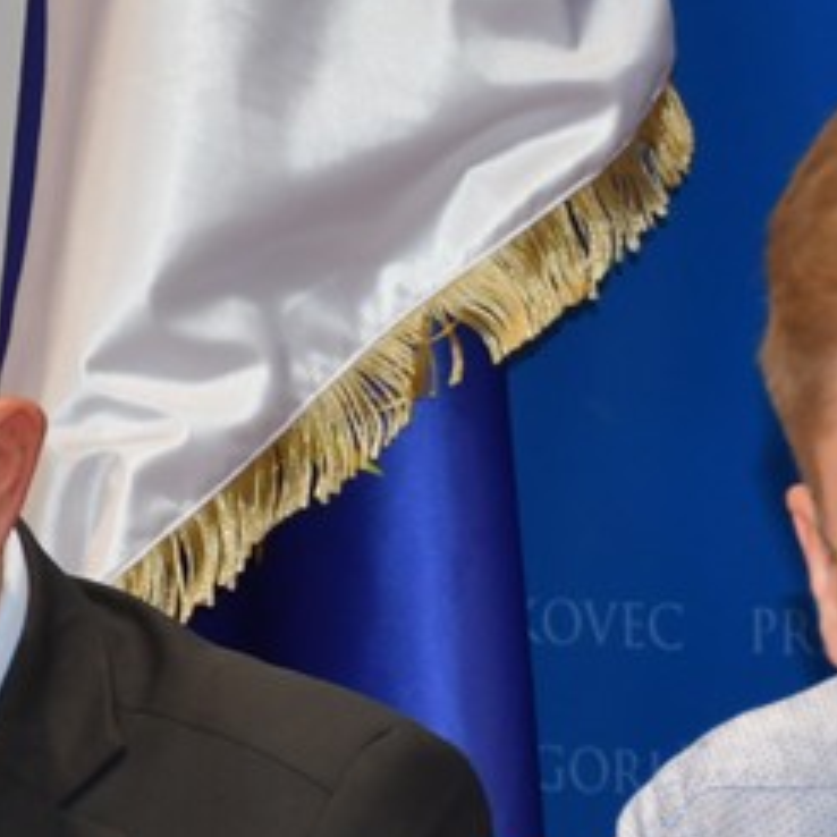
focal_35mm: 318
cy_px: 1009
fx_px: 8699
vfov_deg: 5.5
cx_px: 1068
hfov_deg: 5.5
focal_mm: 60
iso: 720
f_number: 5
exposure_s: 1/60
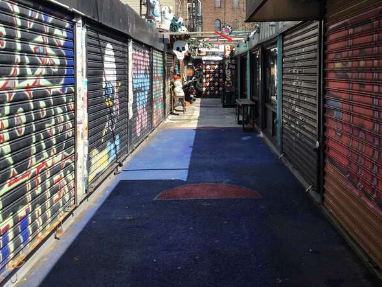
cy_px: 107
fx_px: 464
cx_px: 214
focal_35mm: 42
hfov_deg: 44.7
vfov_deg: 34.2
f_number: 2.4
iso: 25
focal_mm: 3.3
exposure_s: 1/702
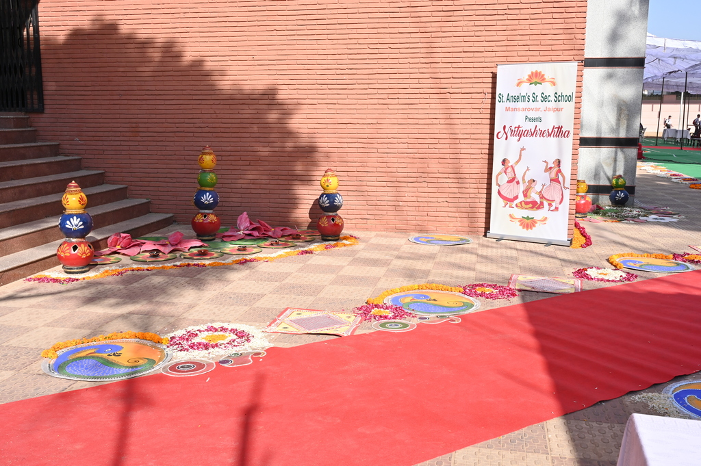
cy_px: 233
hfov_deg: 53.2
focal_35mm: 36
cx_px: 350
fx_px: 700
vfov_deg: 36.8
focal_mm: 36
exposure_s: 1/160
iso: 250
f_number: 14
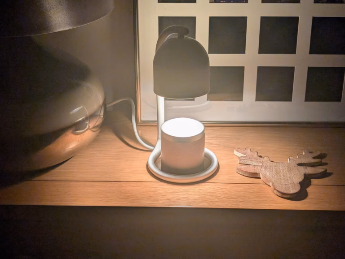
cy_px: 130
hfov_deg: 38.9
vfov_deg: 29.7
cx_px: 172
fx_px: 489
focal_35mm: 49
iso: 61
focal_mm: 6.9
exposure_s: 1/100
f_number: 1.68
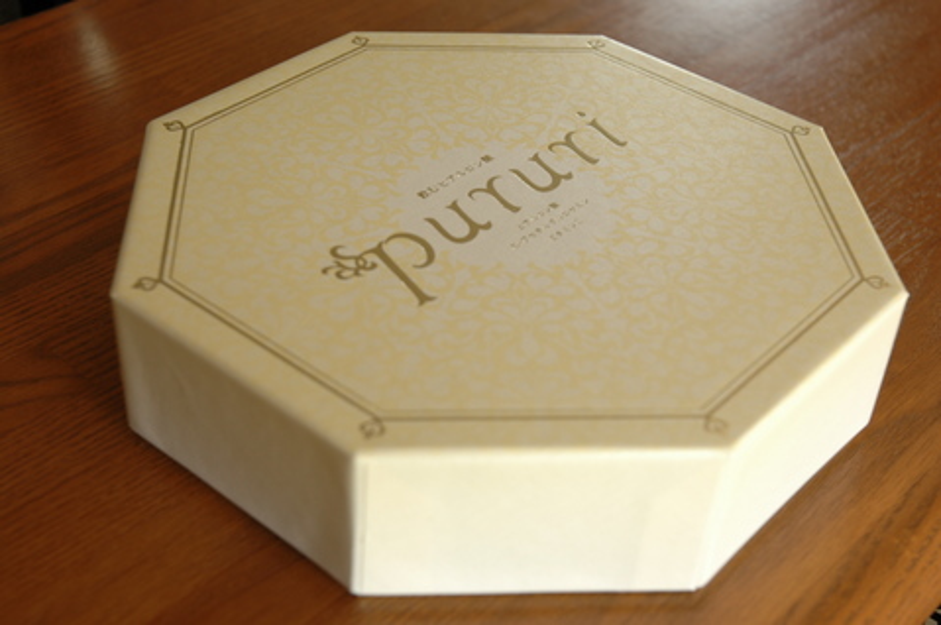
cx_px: 470
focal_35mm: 60
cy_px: 312
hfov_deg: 33.4
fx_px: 1566
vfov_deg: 22.6
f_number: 6.3
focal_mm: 40
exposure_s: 1/2
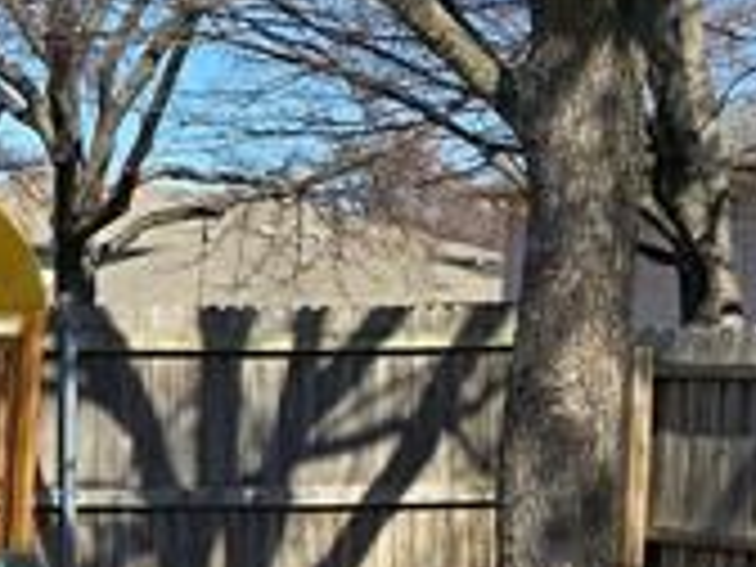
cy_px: 418
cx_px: -927
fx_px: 3058
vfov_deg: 10.6
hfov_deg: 12.0
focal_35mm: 140
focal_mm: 6.3
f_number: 1.7
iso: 12
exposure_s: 1/694
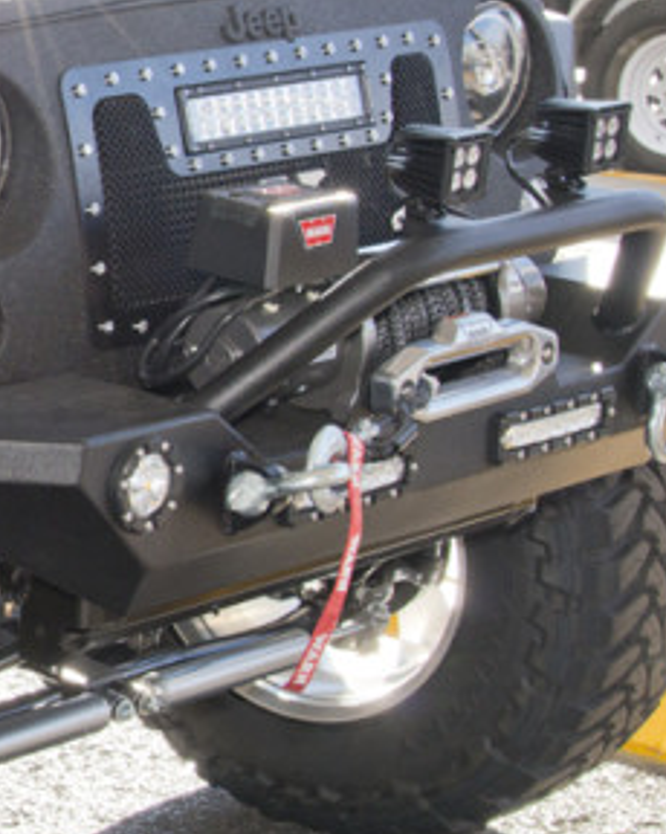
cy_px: 355
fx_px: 2886
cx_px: -498
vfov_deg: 16.4
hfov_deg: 12.2
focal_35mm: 117
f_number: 8
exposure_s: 1/250
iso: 400
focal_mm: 35
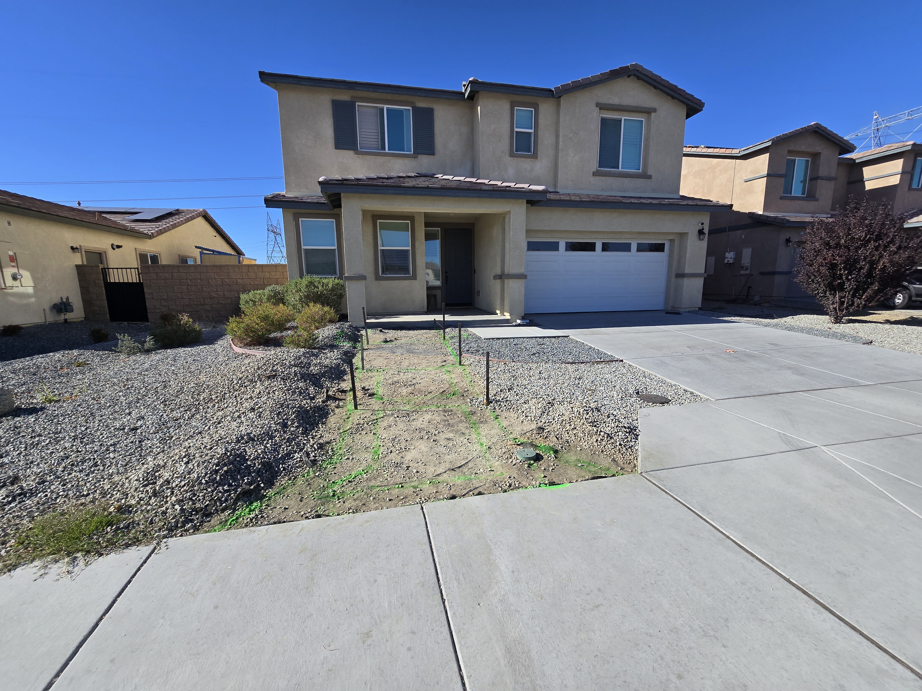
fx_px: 346
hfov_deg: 106.2
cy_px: 346
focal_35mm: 13
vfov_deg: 89.9
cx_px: 461
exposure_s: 1/2346
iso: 50
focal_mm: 2.2
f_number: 2.2
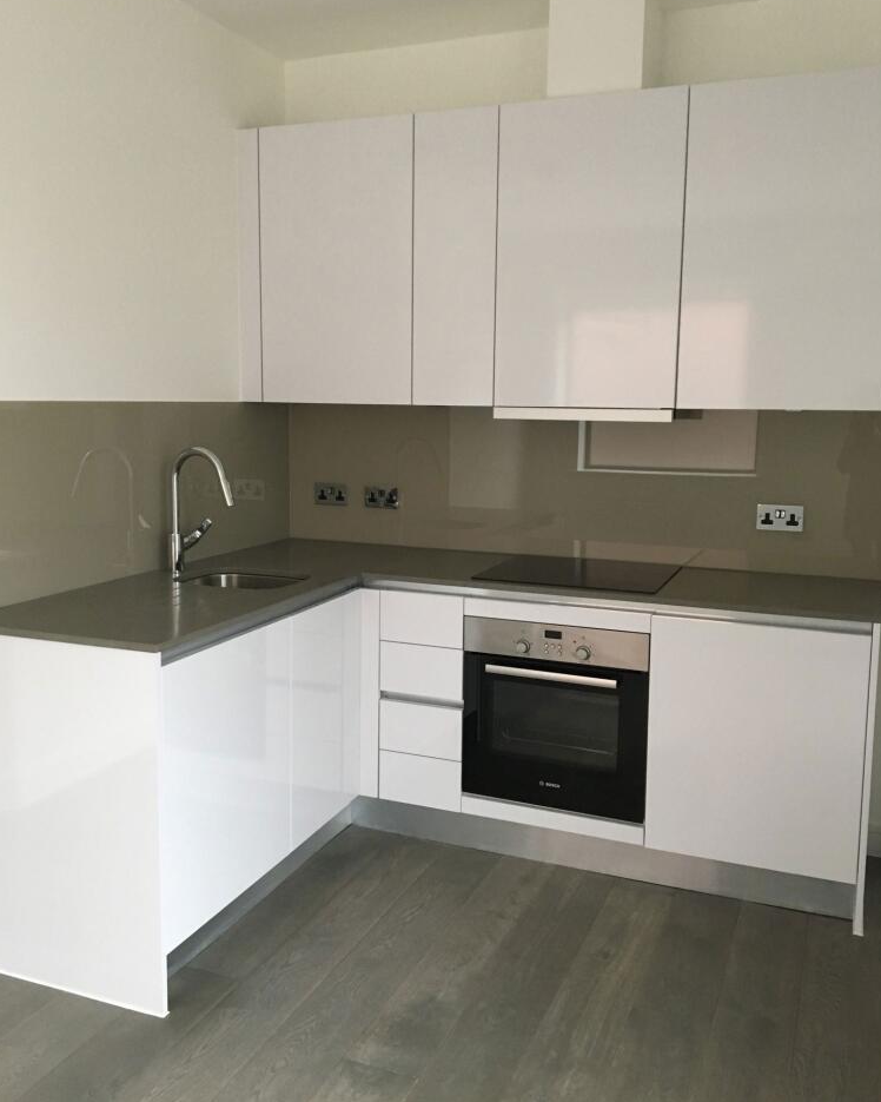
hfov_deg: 47.1
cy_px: 529
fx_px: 1010
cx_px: 445
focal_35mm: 31
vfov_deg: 57.2
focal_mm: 4.15
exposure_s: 1/33
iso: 160
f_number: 2.2
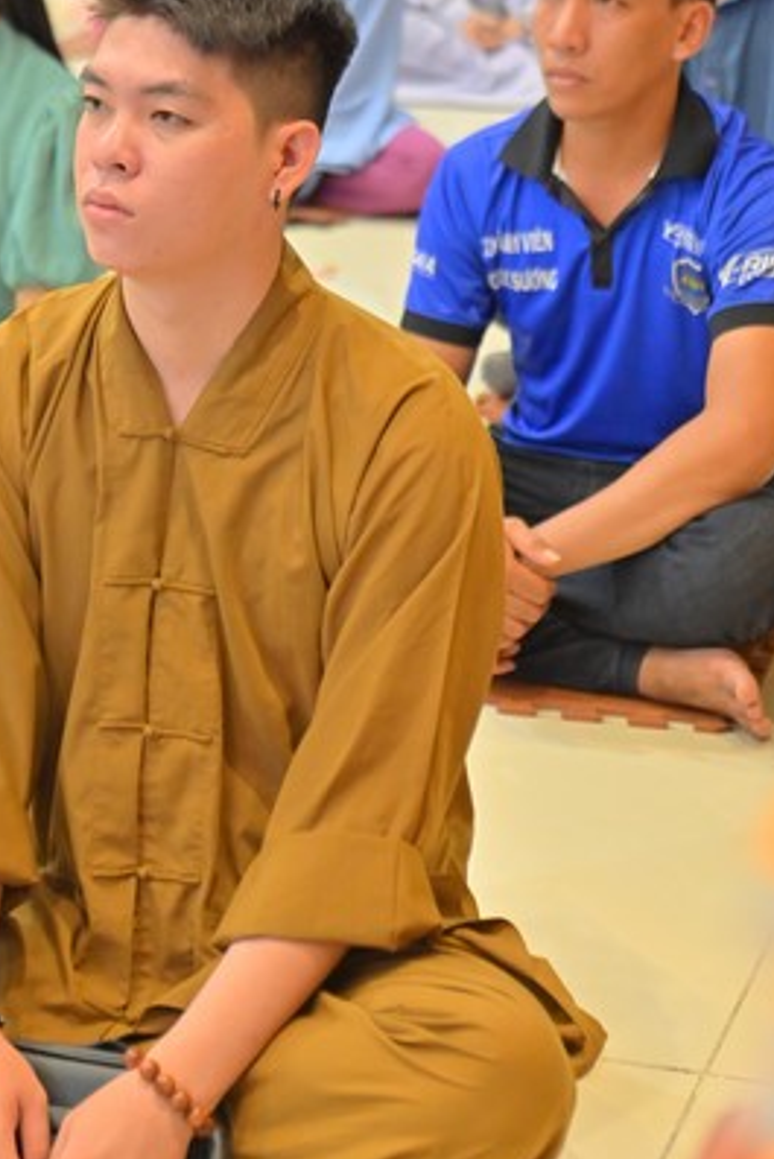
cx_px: 258
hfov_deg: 12.7
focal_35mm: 108
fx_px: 3480
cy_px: 315
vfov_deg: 18.8
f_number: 3.2
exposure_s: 1/125
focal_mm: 66
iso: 2500
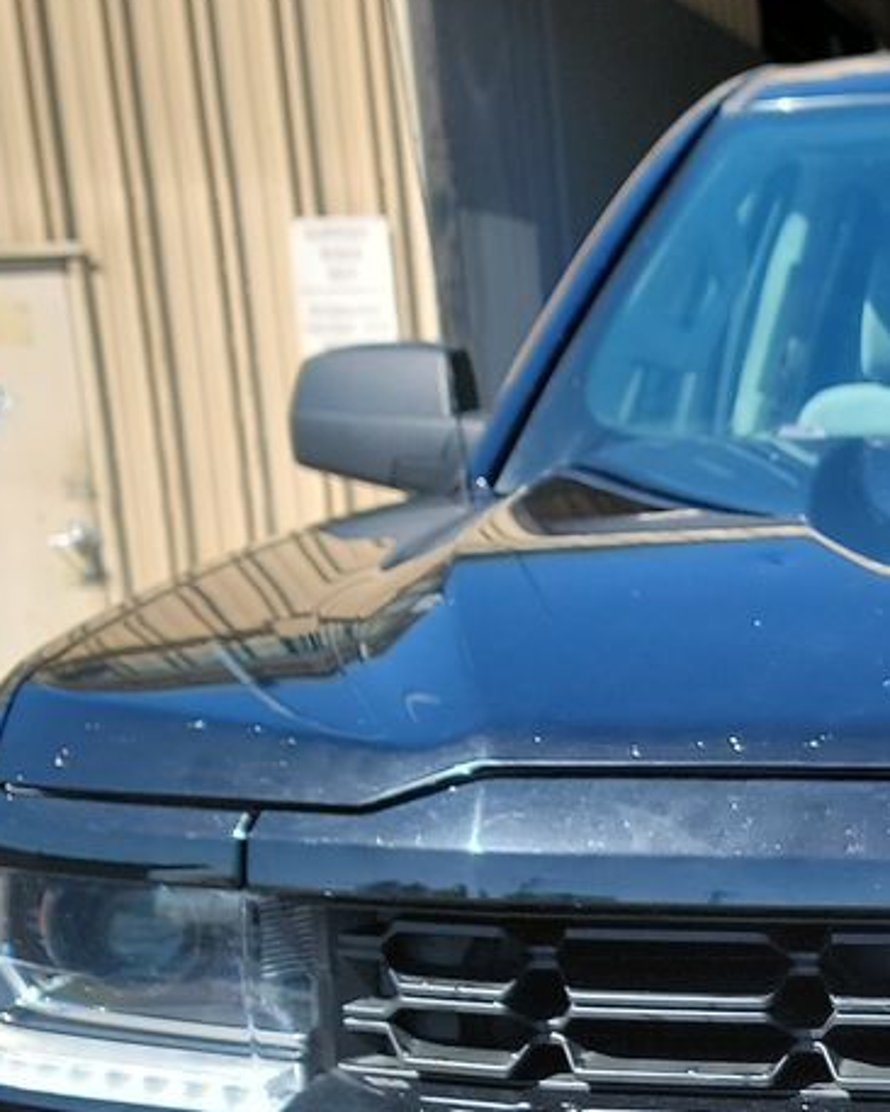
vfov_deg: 22.6
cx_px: 1291
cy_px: 1054
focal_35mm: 82
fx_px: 2698
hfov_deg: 17.1
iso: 50
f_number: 1.8
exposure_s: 1/400
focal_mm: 6.7
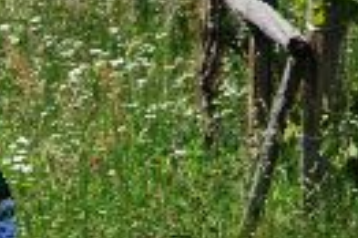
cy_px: 305
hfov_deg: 2.2
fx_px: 9247
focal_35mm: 931
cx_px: -126
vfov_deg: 1.5
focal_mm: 180
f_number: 10
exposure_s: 1/125
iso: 100
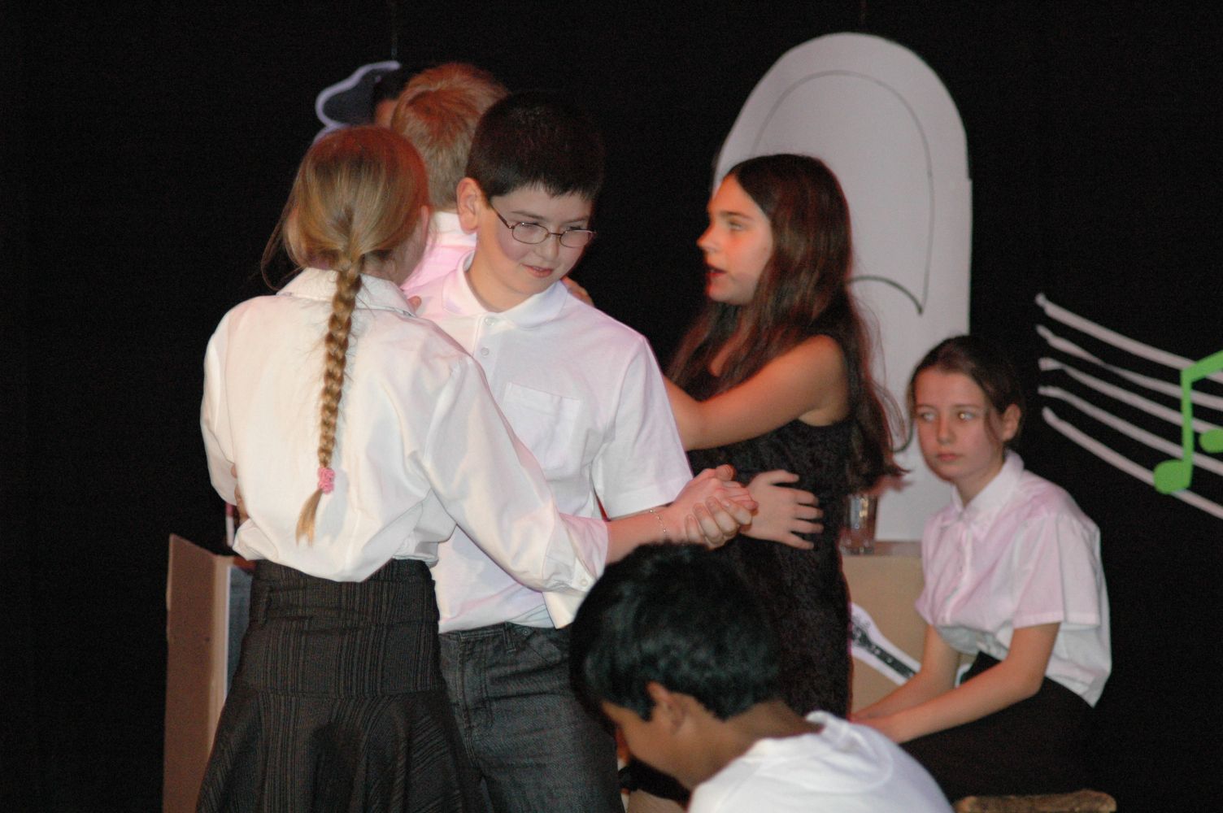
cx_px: 612
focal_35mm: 183
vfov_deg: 7.5
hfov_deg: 11.2
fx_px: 6211
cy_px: 406
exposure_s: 1/60
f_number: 5
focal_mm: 122
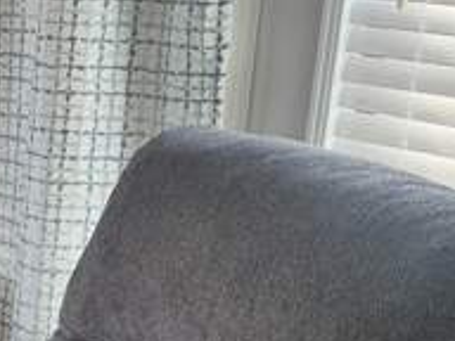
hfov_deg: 17.7
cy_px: 270
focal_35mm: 100
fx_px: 1314
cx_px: -218
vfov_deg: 14.7
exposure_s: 1/120
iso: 50
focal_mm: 6.76
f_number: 1.78
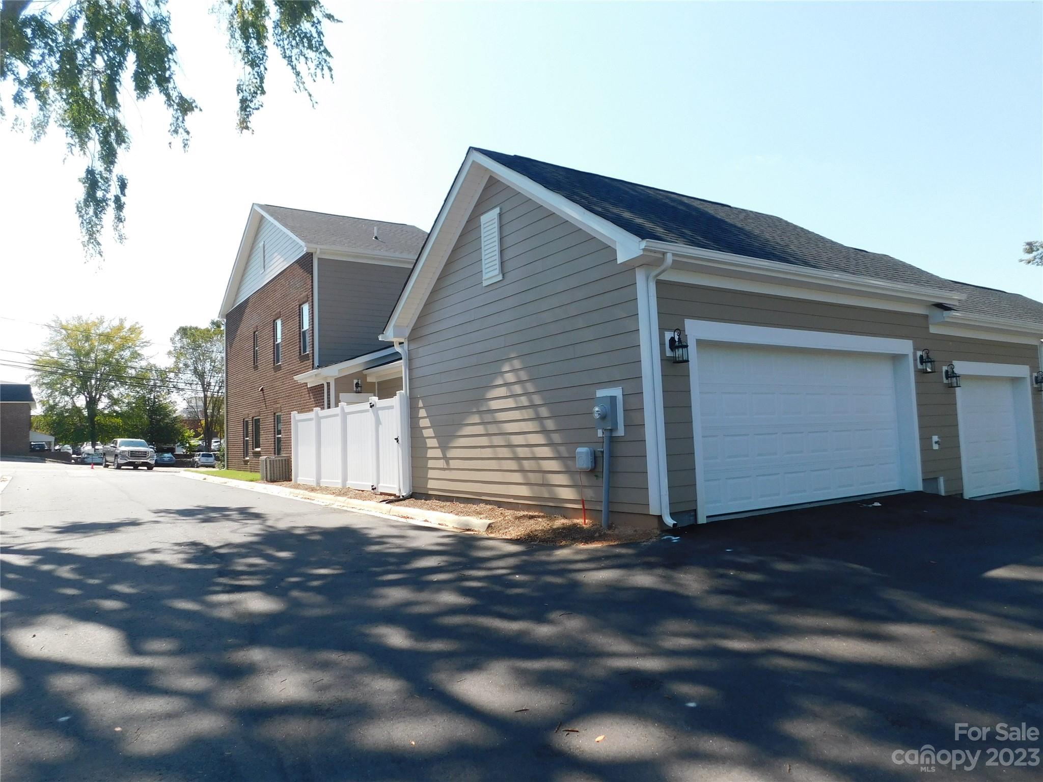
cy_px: 391
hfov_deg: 71.6
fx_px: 723
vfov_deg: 56.8
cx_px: 522
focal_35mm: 24
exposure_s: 1/800
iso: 125
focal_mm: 4.1
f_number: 3
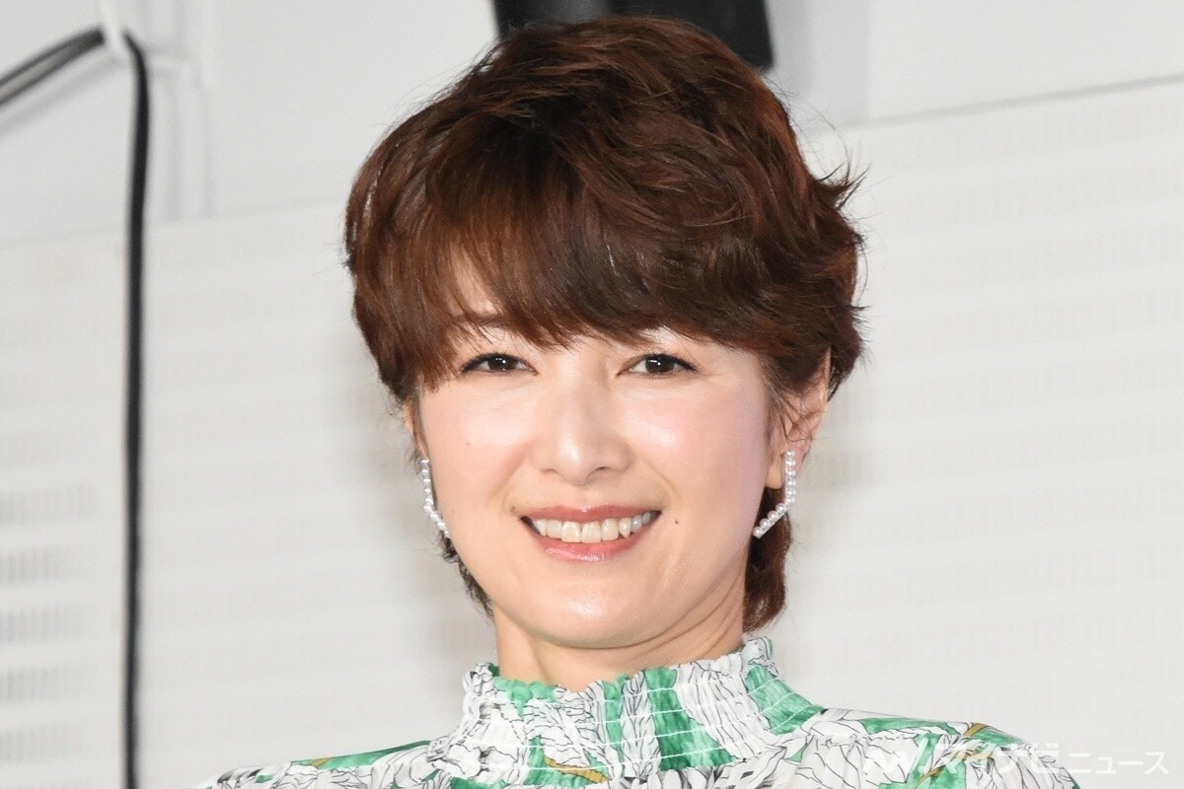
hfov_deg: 11.0
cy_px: 394
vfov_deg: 7.3
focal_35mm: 188
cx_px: 592
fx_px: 6166
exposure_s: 1/250
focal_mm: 125
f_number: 8
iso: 2500
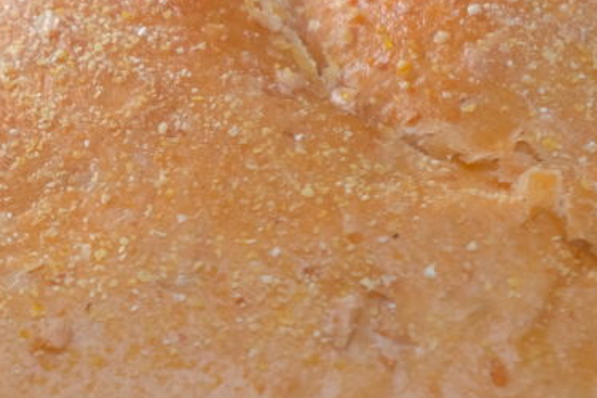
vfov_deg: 2.6
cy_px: 611
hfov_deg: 3.9
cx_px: -220
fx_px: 8785
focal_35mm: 530
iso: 250
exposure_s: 1/200
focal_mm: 88.2
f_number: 8
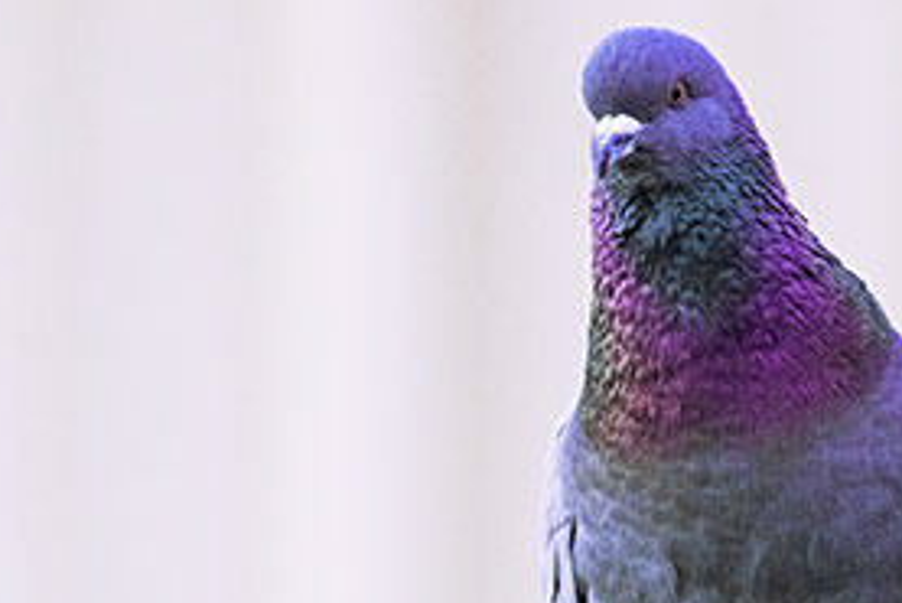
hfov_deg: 1.0
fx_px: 54321
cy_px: 510
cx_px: 501
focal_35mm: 2167
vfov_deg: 0.6
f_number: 13
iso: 3200
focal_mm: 1200
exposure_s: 1/1250
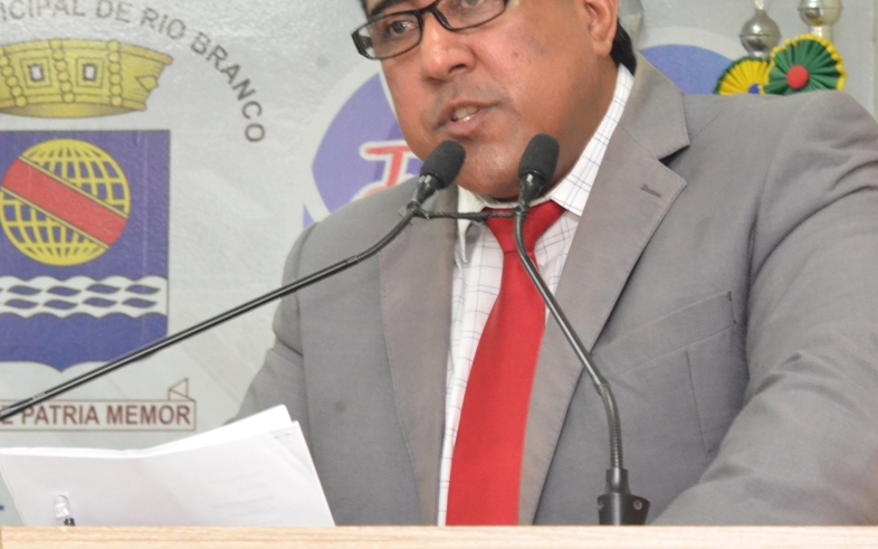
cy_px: 193
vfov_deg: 8.2
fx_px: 3804
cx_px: 411
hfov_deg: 13.2
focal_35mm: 159
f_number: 11
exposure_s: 1/50
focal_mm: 80
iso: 6400
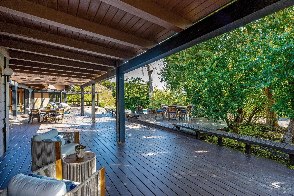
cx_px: 147
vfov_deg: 73.7
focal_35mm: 16
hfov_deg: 96.7
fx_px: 131
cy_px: 98
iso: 320
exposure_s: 1/25
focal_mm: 16
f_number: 11
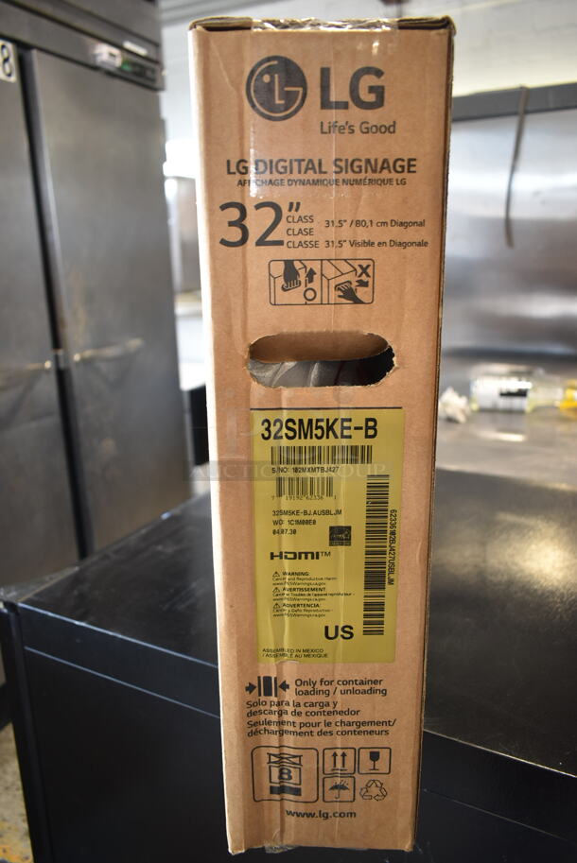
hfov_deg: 48.0
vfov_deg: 67.3
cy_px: 432
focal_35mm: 27
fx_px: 648
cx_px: 288
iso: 450
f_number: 3.5
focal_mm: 18
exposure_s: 1/30
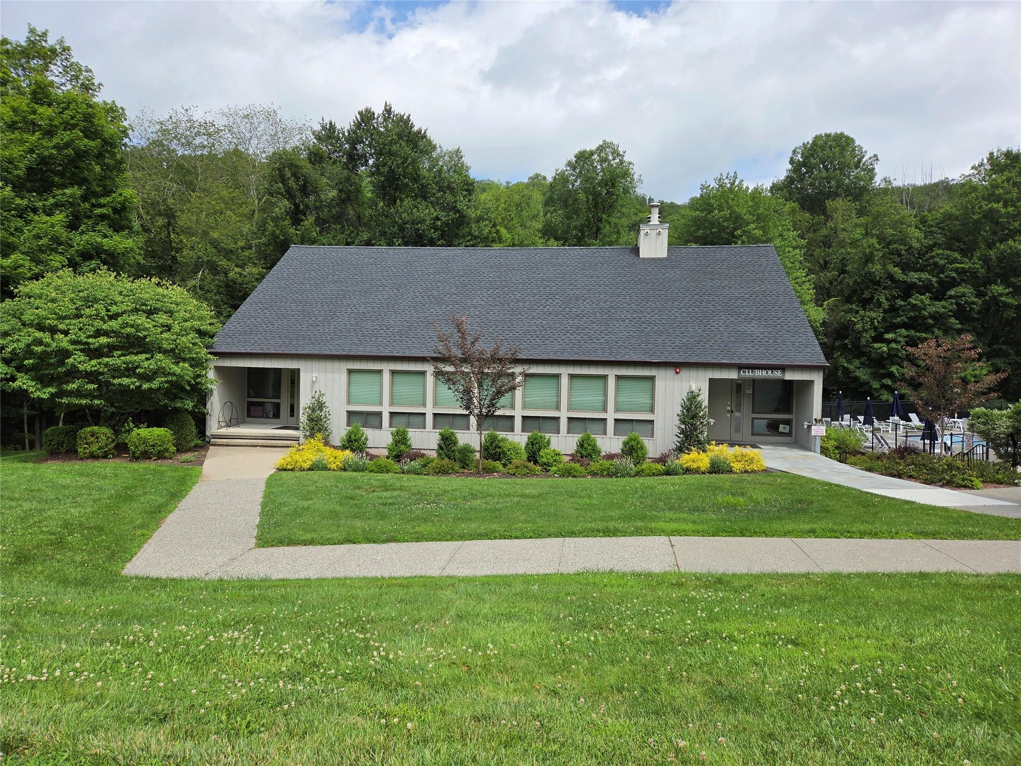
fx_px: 678
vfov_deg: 58.9
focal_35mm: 23
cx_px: 510
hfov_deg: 73.9
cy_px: 383
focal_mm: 5.4
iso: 80
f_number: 1.8
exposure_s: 1/6618
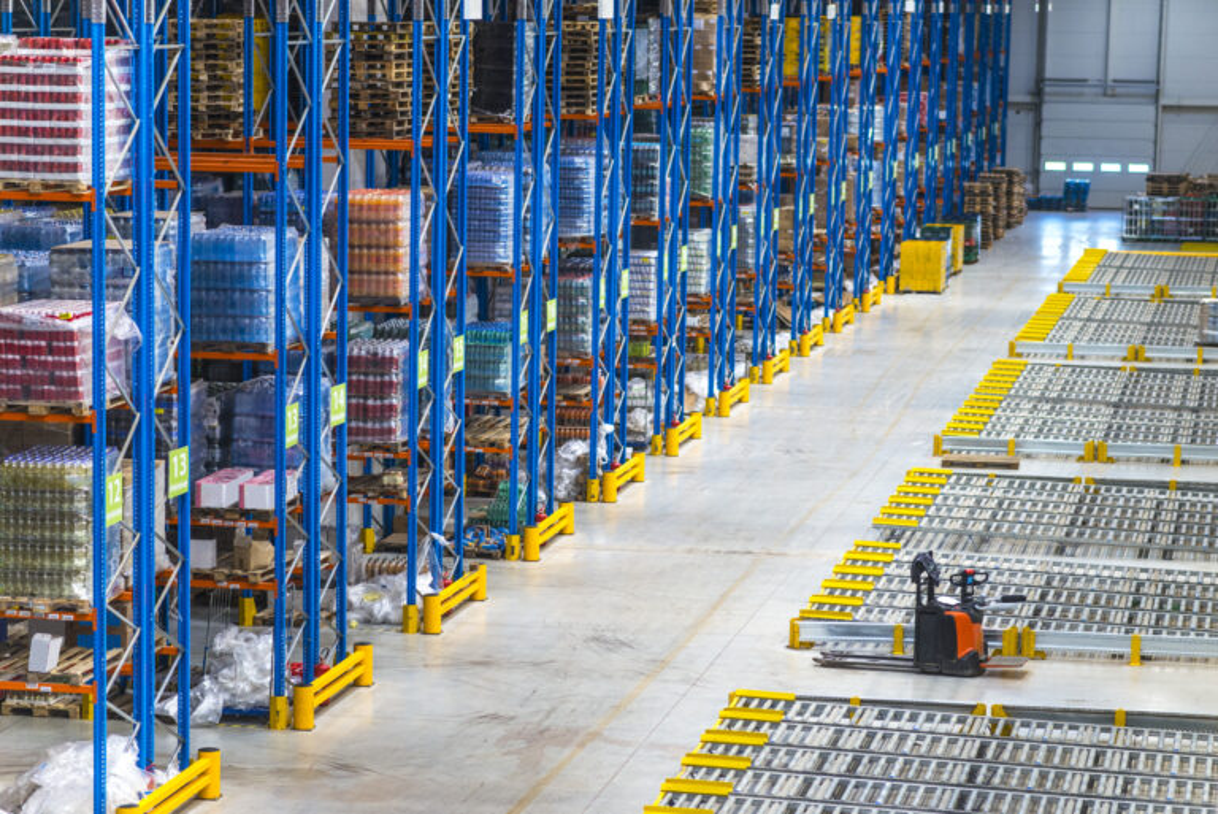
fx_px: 2877
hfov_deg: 23.9
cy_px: 407
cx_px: 609
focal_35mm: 85
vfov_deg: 16.1
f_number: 1.8
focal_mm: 85
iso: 500
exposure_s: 1/125
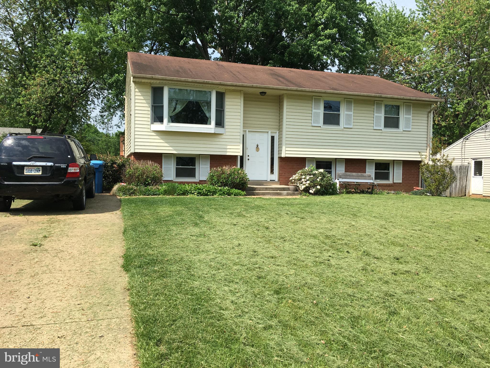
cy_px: 184
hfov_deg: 61.7
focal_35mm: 29
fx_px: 411
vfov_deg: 48.2
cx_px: 245
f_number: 2.2
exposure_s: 1/1479
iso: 25
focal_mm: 4.15
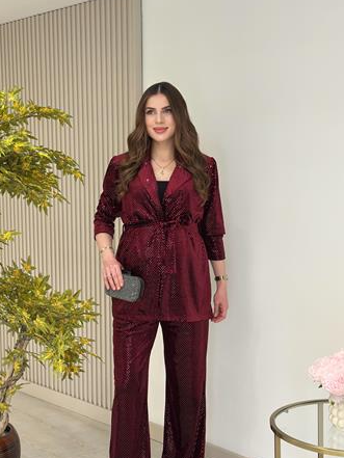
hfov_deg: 25.2
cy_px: 251
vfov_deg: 33.2
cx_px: 155
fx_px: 768
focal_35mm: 58
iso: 80
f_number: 1.78
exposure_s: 1/200
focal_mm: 6.86
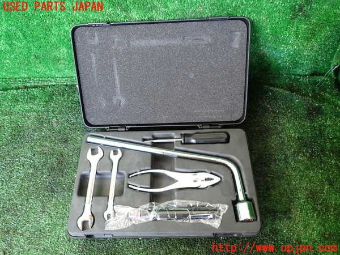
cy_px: 128
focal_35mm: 25
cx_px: 170
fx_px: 246
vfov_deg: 54.9
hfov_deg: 69.4
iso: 200
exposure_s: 1/50
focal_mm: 4.5
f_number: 2
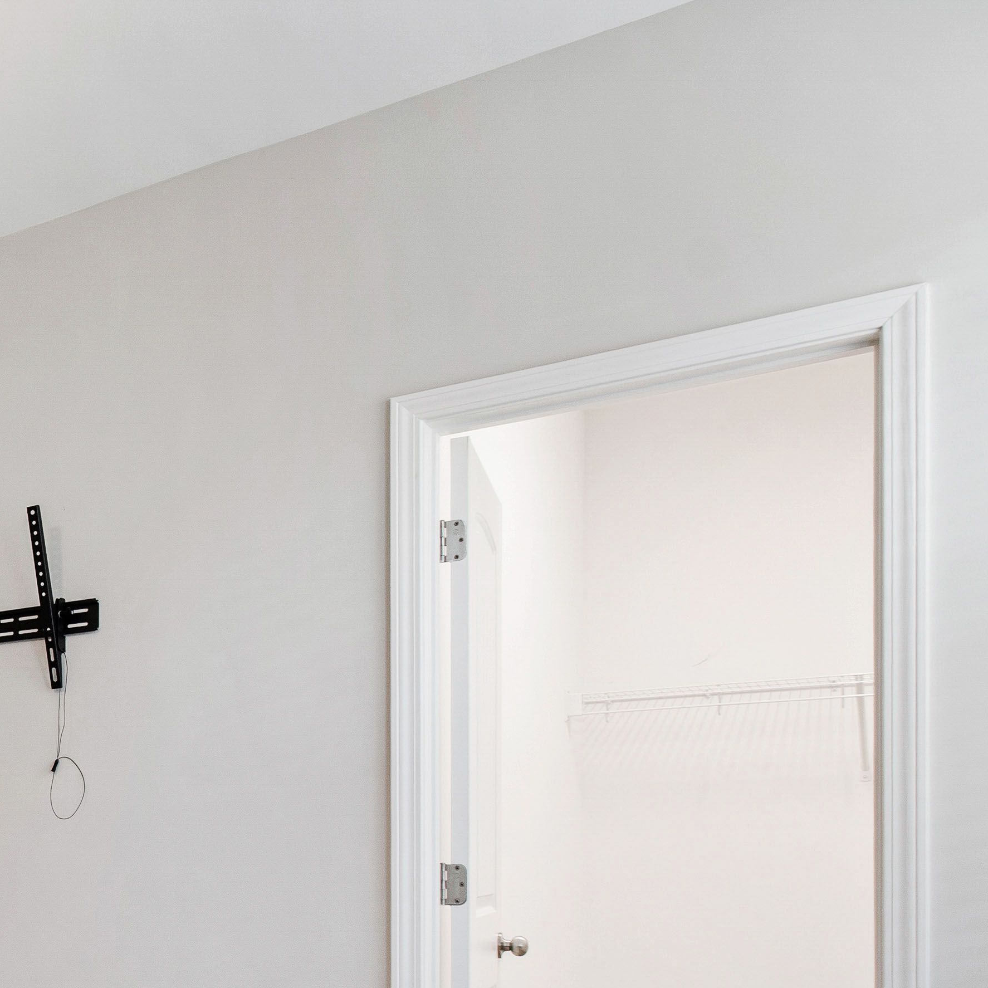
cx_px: -357
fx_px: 1292
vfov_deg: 39.8
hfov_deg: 30.7
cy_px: 820
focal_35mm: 40
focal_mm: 10
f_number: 8
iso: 100
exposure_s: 1/3
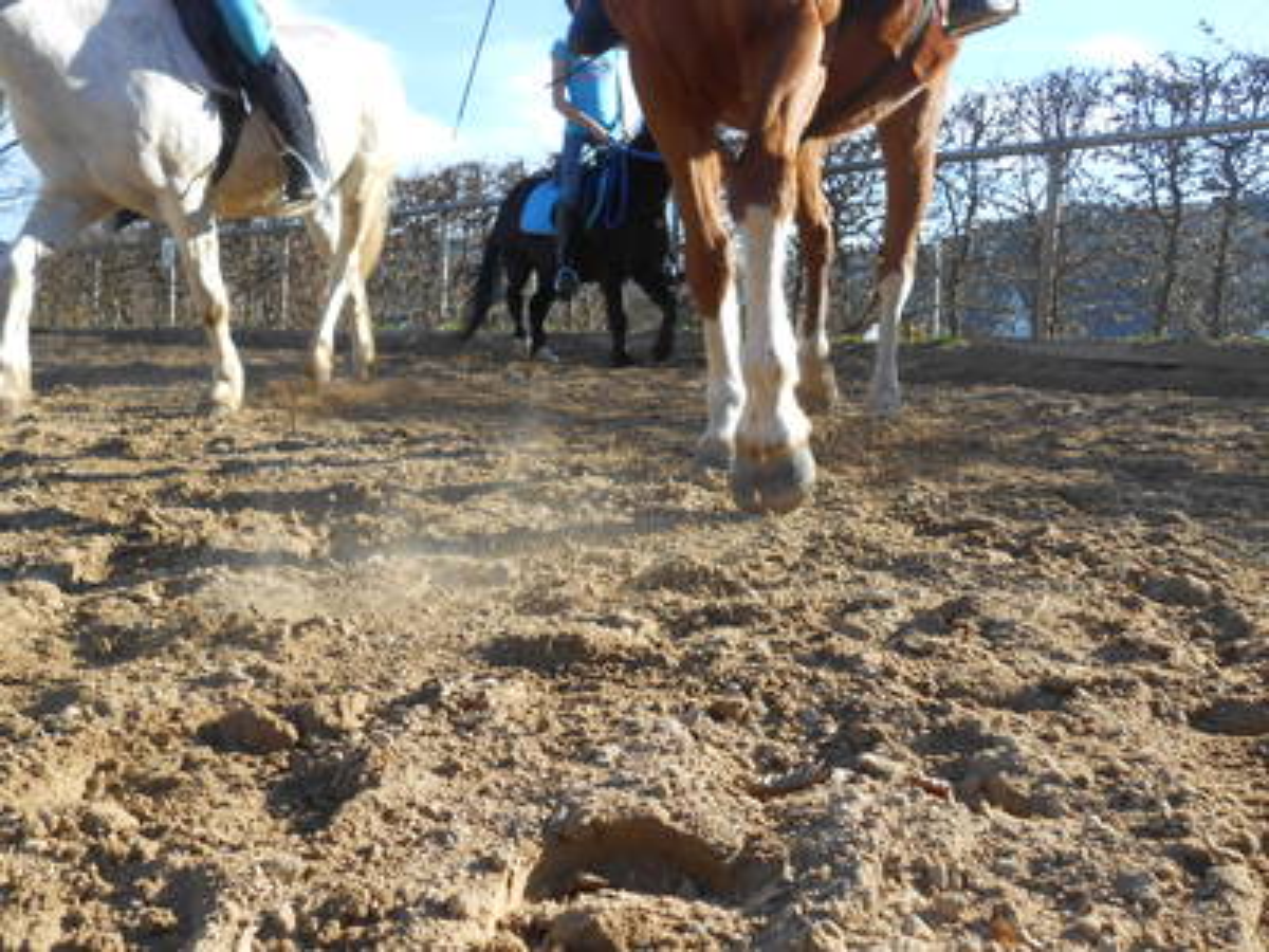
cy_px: 476
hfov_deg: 54.0
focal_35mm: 34
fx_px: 1246
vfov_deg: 41.8
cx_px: 634
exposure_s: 1/320
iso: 80
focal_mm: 6
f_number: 3.9
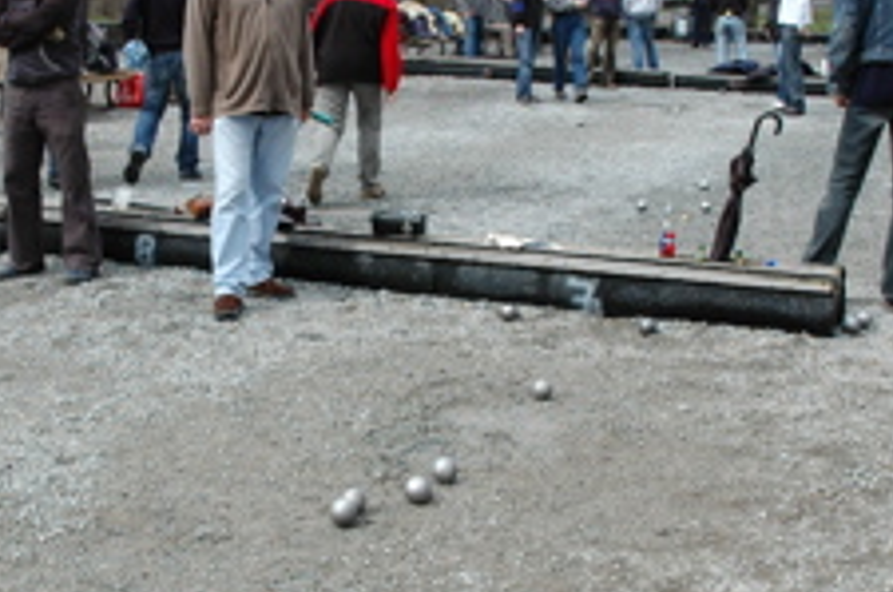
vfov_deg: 22.5
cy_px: 326
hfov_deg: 33.2
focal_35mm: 60
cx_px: 308
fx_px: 1485
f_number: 8
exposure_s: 1/160
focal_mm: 18
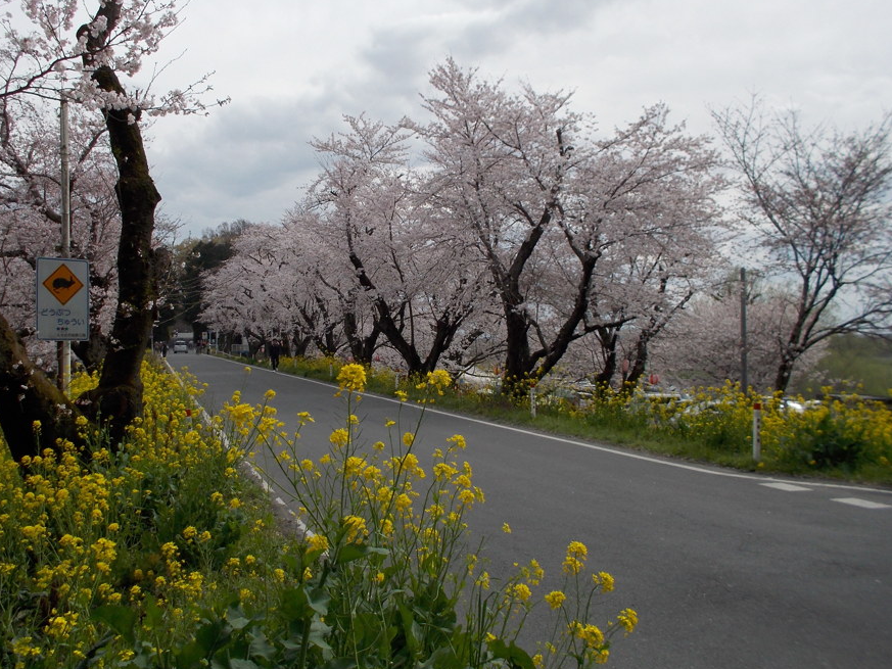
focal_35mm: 34
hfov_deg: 53.9
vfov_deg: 41.8
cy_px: 330
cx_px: 412
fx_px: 876
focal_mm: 4.1
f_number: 3.3
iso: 80
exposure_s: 1/1000
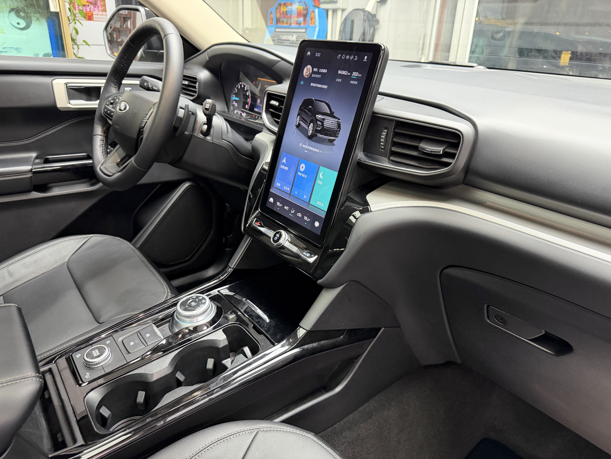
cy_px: 230
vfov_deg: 56.8
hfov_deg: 71.6
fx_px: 424
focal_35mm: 24
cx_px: 306
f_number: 1.78
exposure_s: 1/50
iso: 500
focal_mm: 6.76
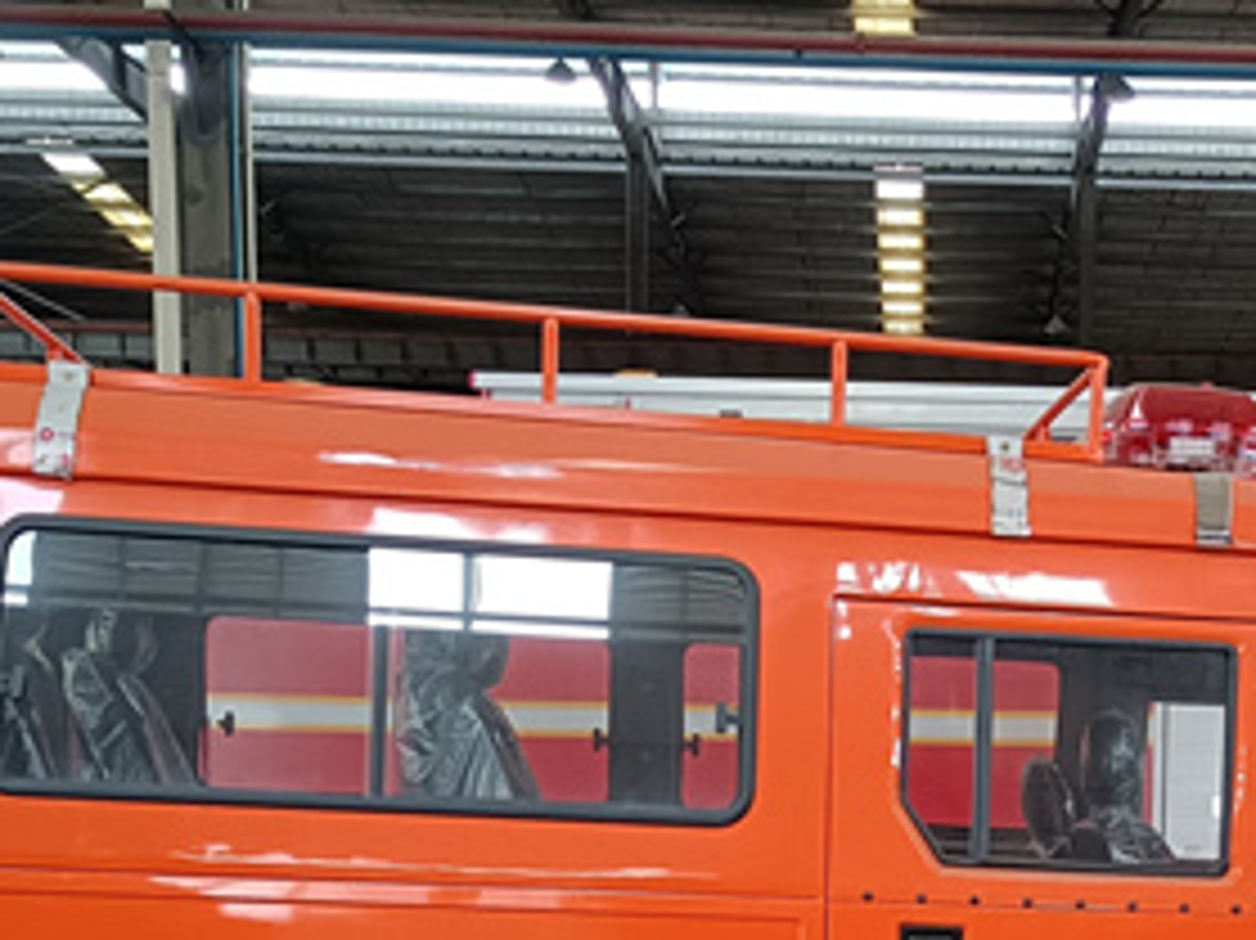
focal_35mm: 63
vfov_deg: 21.8
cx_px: 1026
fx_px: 2285
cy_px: 1086
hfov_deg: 29.9
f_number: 1.9
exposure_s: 1/100
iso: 1008
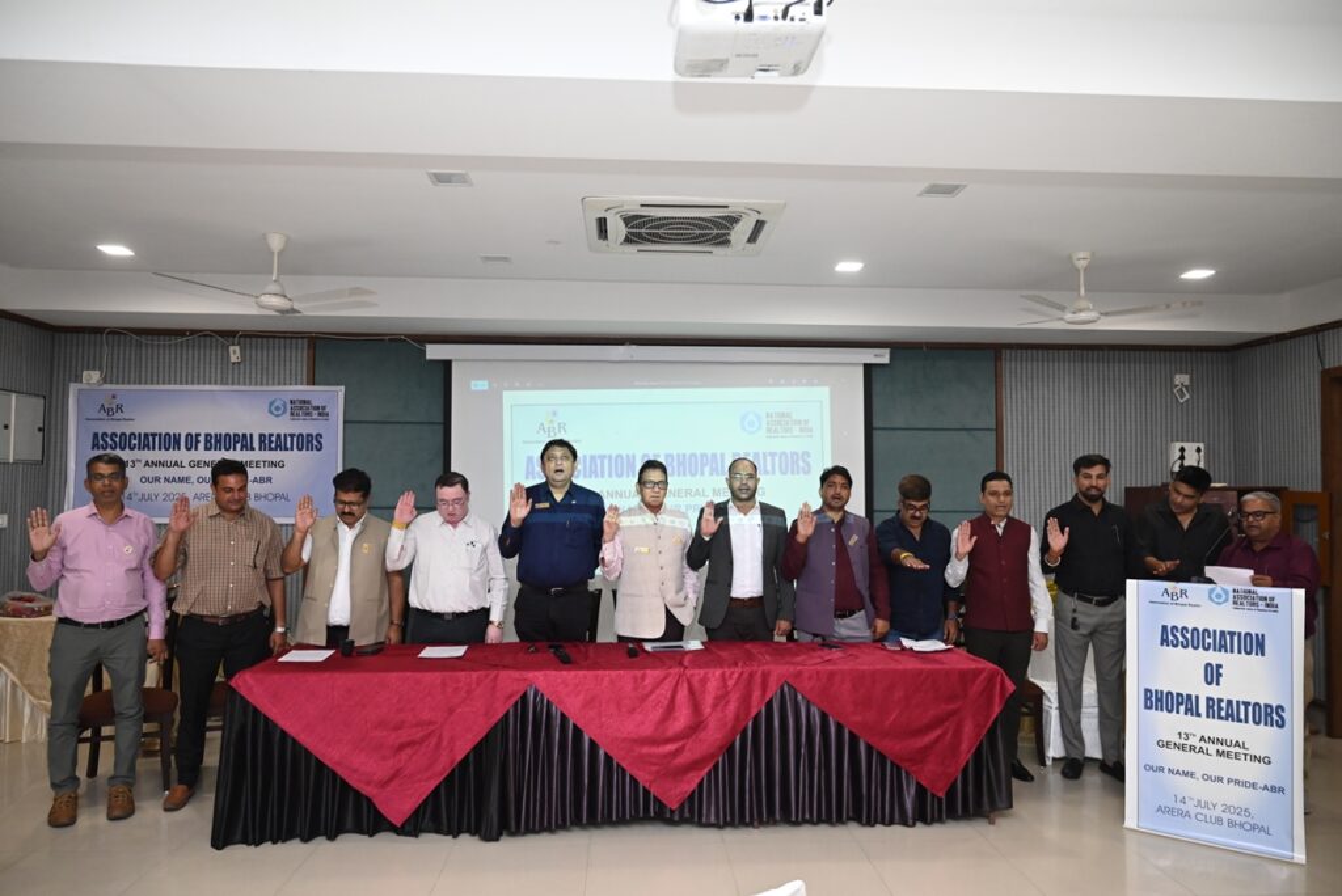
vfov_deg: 53.2
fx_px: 895
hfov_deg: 73.7
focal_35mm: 24
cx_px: 671
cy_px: 448
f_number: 4
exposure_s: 1/160
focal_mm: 24
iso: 2500
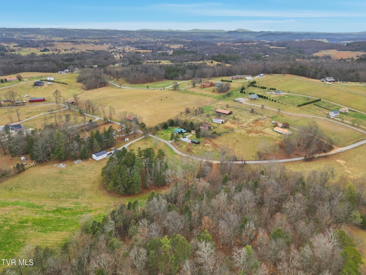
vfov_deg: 56.8
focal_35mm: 24
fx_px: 254
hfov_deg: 71.6
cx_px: 183
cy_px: 138
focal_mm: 6.7
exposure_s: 1/2500
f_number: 1.7
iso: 150
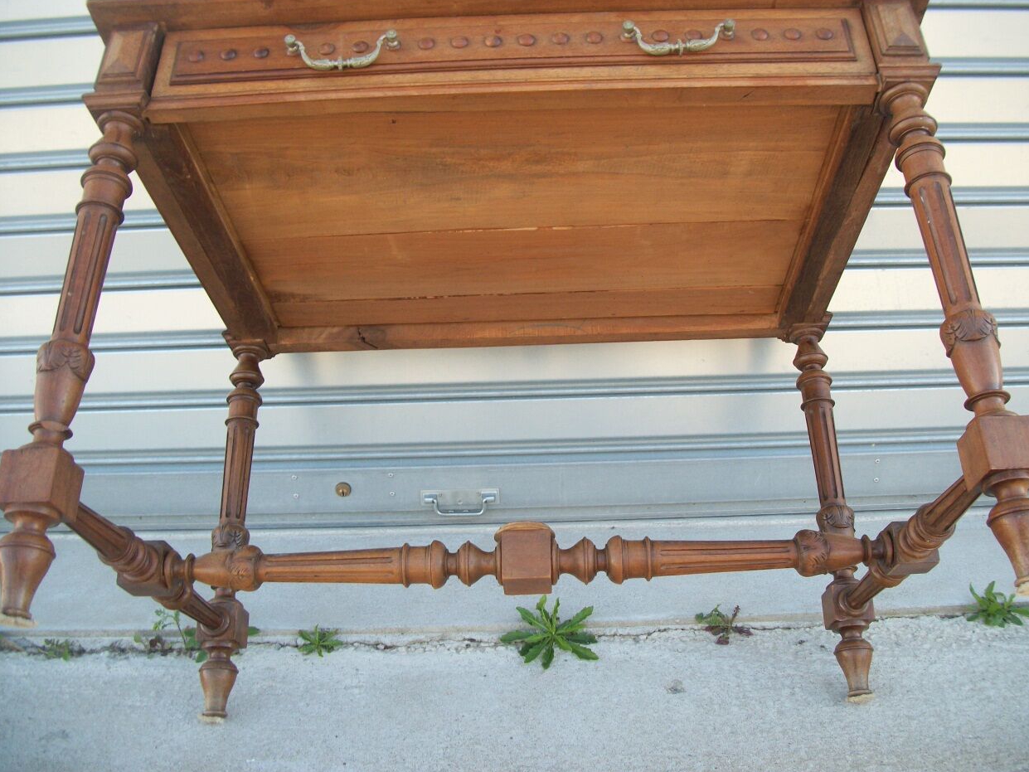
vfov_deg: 42.9
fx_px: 981
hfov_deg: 55.3
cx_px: 529
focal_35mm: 33
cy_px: 376
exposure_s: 1/125
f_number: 2.9
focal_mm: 5.7
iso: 80
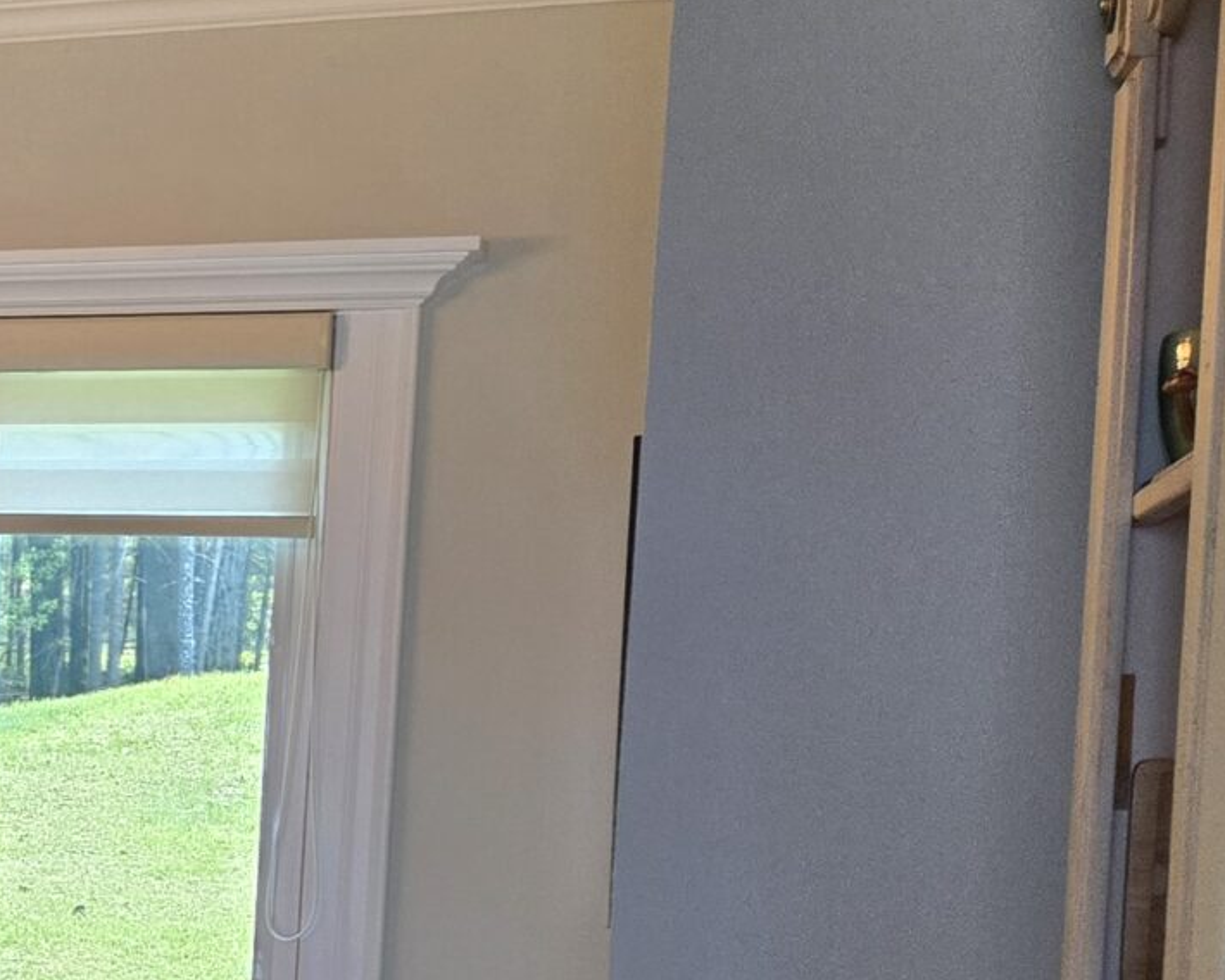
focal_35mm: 81
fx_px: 2937
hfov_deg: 19.0
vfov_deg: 18.8
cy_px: 790
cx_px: -871
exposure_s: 1/120
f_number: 1.8
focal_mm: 5.4
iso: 125
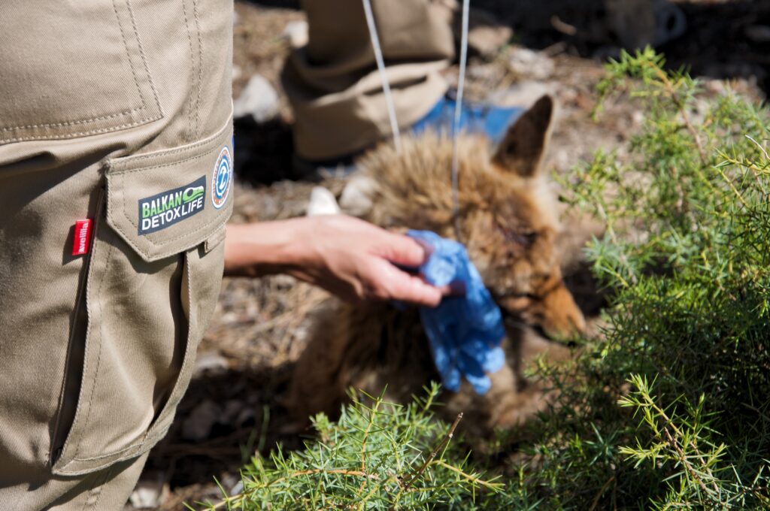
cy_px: 256
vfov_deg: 11.4
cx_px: 385
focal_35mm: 120
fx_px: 2563
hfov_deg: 17.1
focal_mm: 80
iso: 100
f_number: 10
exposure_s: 1/200
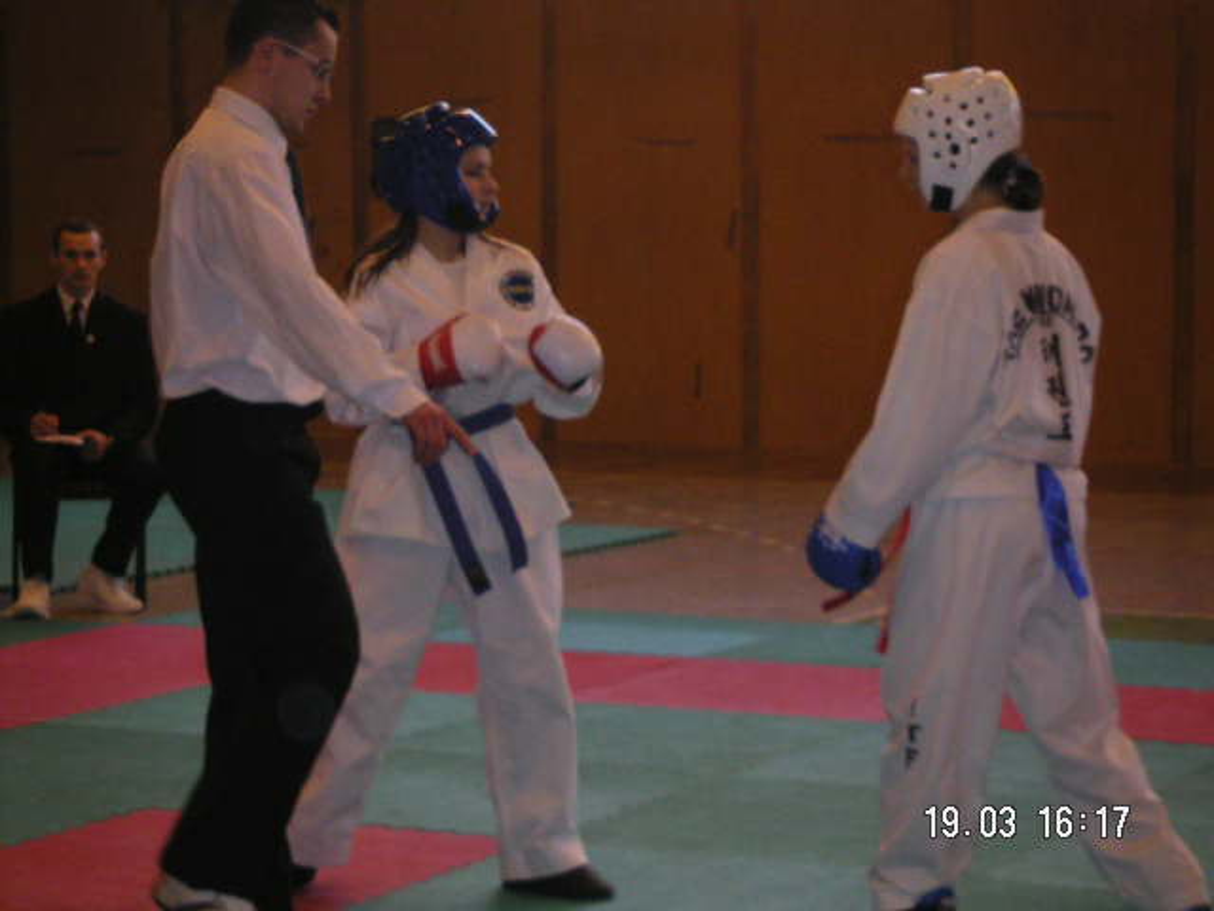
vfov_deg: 13.8
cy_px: 456
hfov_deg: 18.4
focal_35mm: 107
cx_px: 607
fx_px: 3753
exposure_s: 1/90
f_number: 3.7
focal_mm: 14
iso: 200
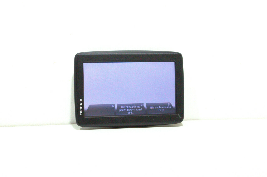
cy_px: 88
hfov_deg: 35.1
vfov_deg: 23.7
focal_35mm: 57
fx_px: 422
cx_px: 134
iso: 2000
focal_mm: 38
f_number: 7.1
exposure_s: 1/200
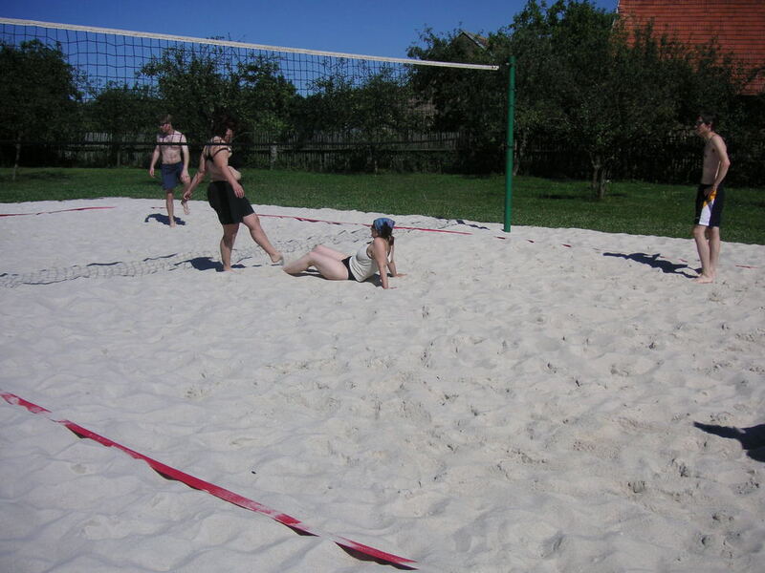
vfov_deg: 38.7
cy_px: 286
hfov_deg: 50.1
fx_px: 818
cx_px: 382
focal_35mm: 37
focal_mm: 6.1
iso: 50
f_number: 6.7
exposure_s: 1/500
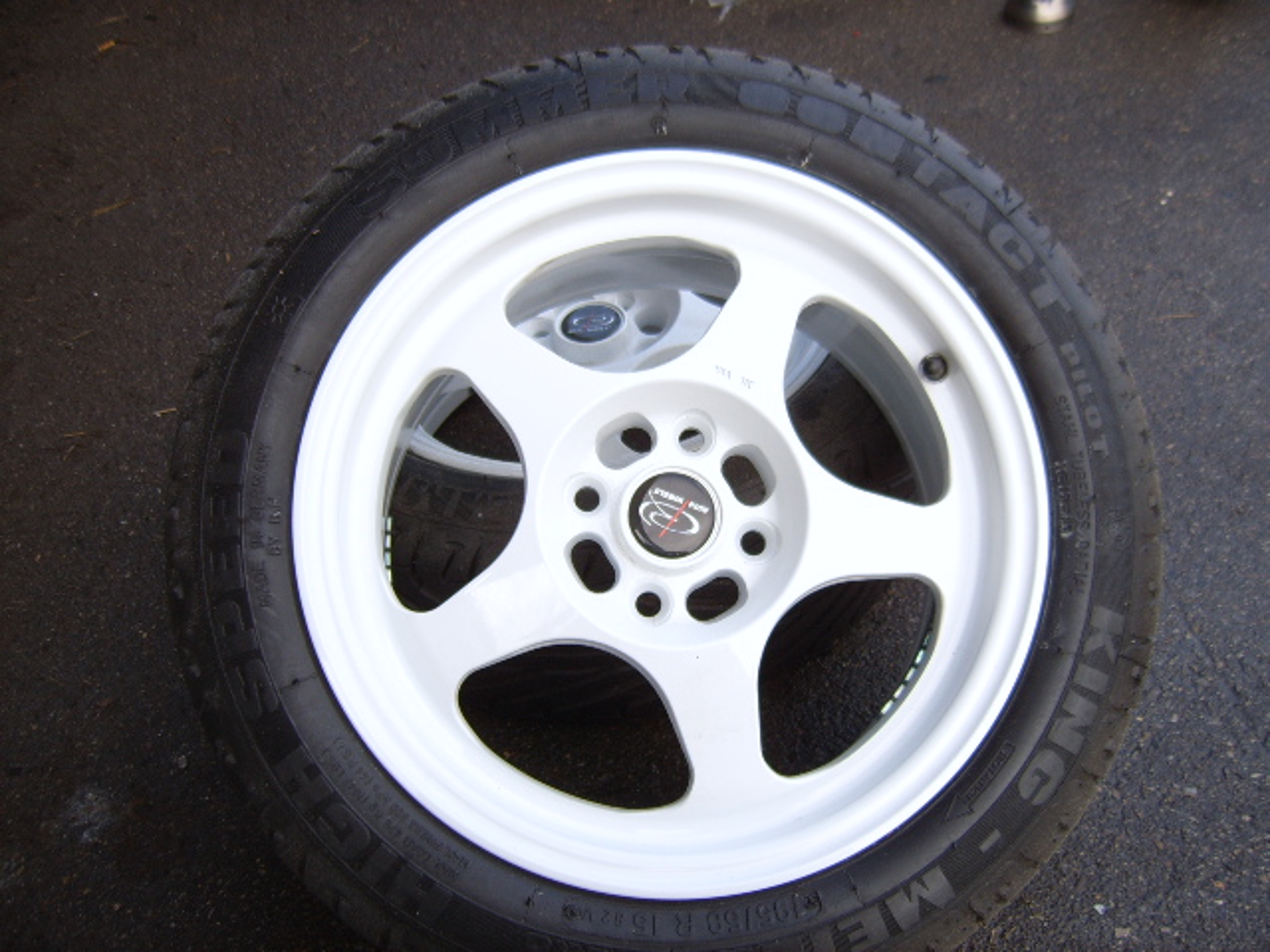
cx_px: 635
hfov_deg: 52.6
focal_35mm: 35
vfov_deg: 40.7
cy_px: 476
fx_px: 1284
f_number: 2.8
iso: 50
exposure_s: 1/250
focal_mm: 5.8
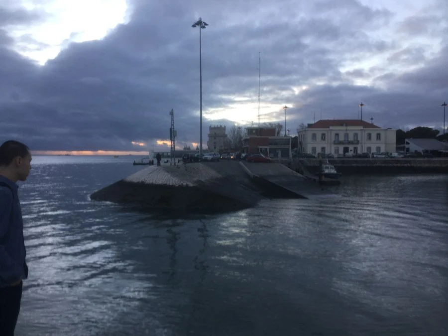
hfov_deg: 58.4
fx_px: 401
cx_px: 224
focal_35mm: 31
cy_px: 168
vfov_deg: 45.4
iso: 32
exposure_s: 1/120
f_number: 2.4
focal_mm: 3.3
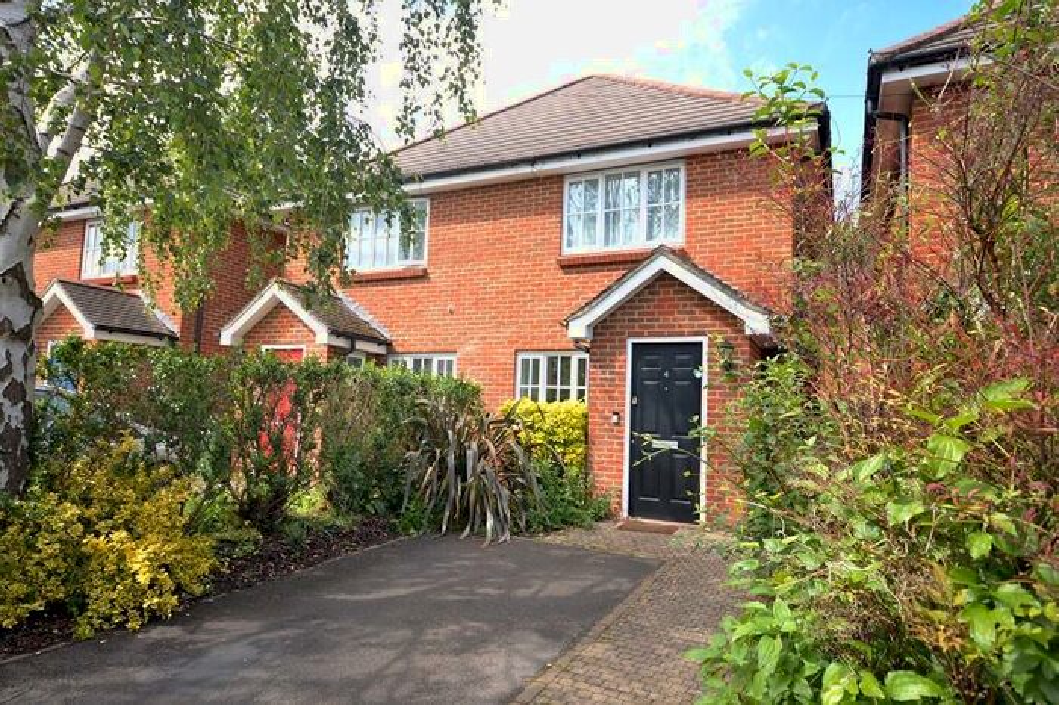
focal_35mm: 21
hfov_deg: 81.2
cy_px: 352
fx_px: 617
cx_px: 530
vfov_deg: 59.4
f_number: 5.6
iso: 140
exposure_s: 1/125
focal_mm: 14
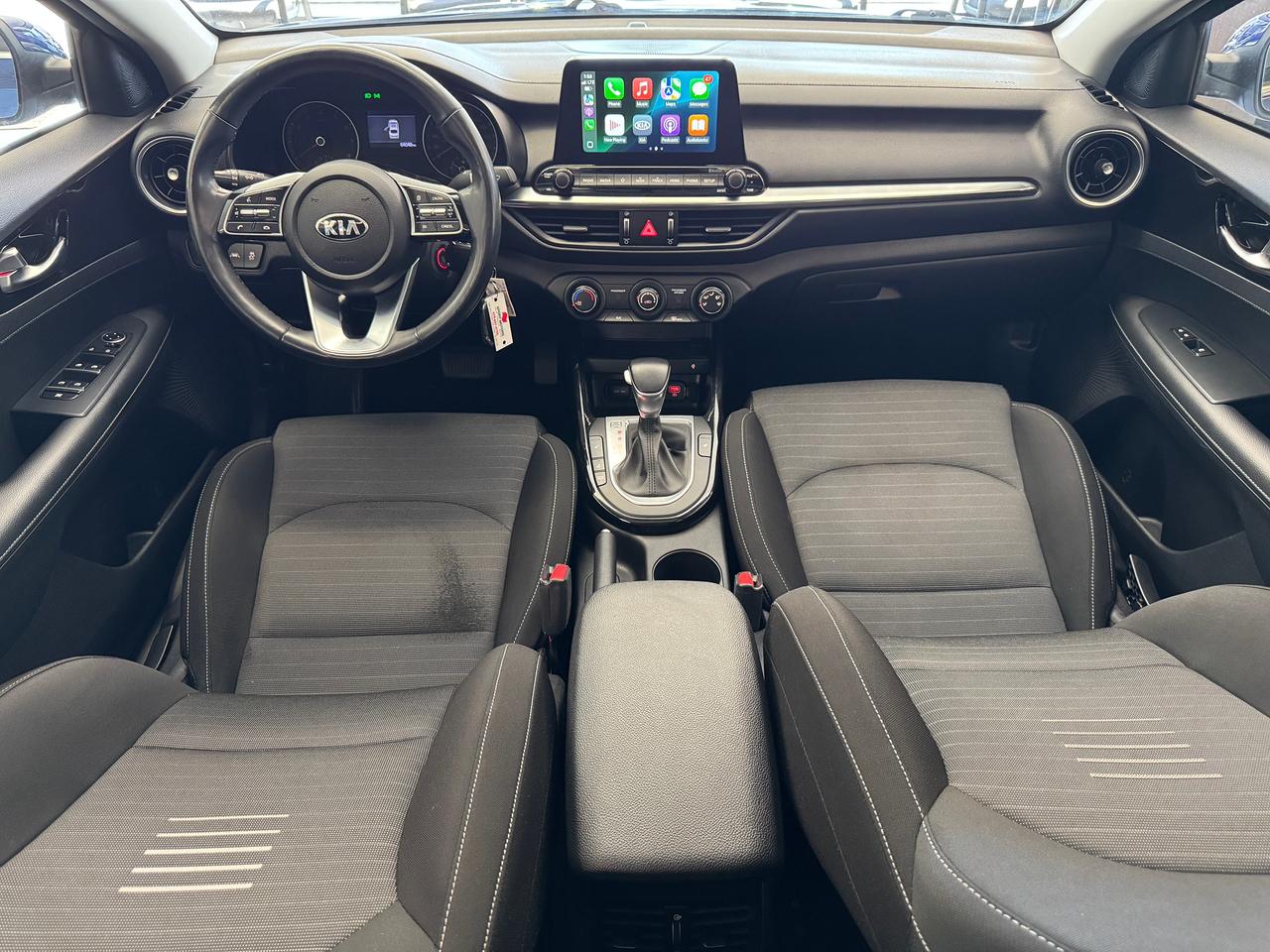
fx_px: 881
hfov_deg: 71.6
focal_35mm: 24
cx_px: 635
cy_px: 476
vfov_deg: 56.8
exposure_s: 1/60
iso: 640
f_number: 1.78
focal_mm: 6.76
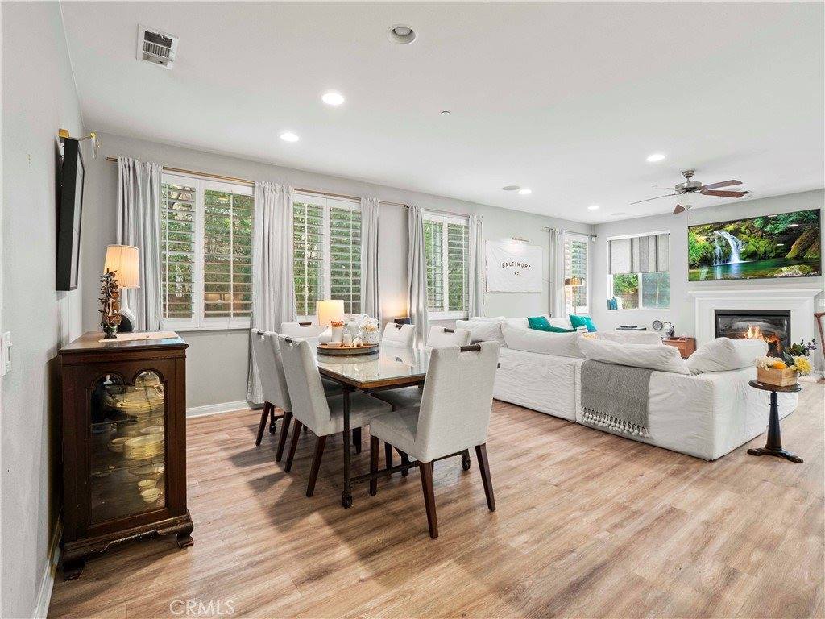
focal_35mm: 16
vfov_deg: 78.1
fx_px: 381
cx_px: 412
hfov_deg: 94.5
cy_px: 310
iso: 320
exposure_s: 1
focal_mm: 8
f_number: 7.1
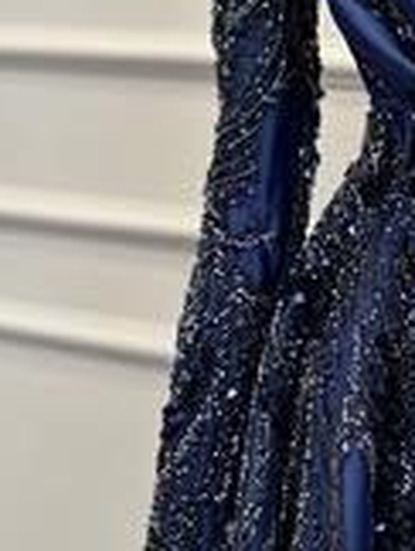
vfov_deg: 25.0
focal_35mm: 77
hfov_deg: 17.9
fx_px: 1228
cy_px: 136
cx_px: 544
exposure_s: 1/100
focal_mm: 6.86
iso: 64
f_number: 1.78
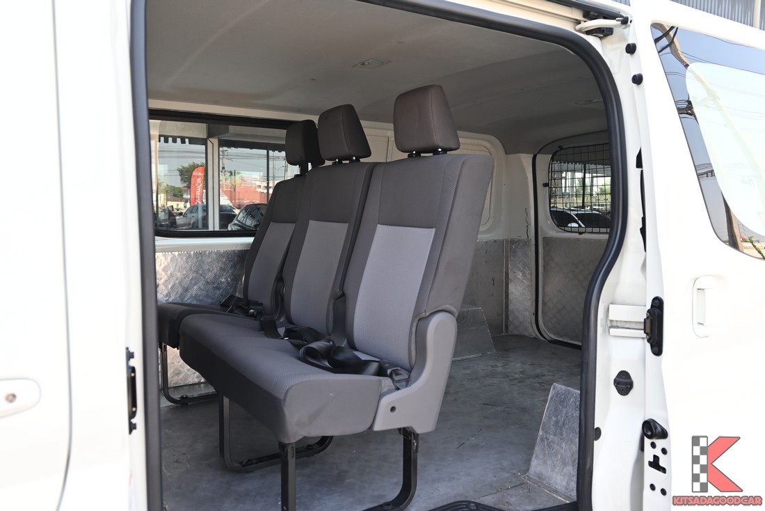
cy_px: 256
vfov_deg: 47.2
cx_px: 382
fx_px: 584
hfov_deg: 66.4
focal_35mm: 28
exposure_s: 1/180
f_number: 6.7
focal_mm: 27.5
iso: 400
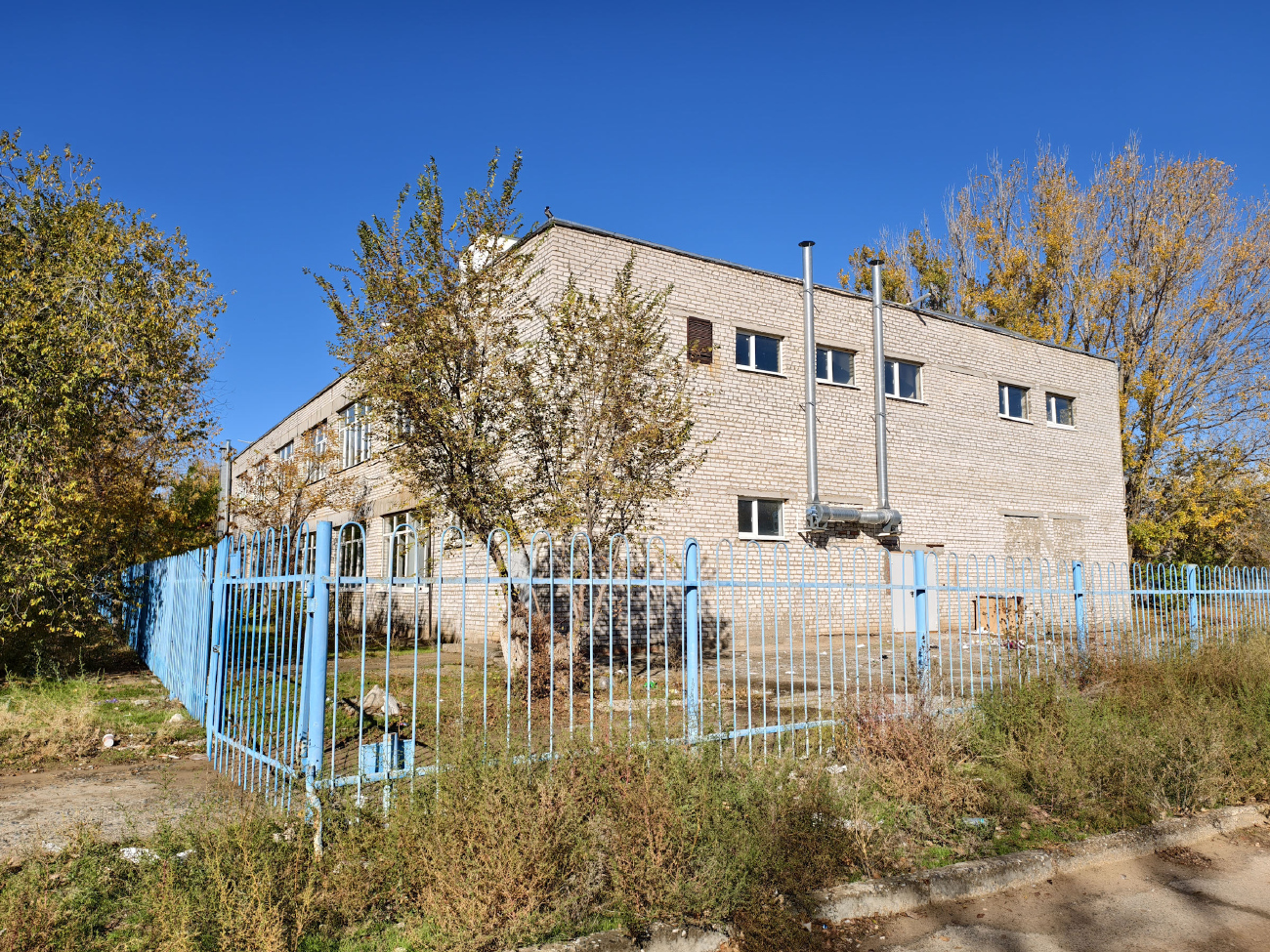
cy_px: 476
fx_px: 844
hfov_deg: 73.9
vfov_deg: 58.9
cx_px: 635
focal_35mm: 23
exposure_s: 1/1923
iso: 71
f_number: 1.57
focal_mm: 6.54
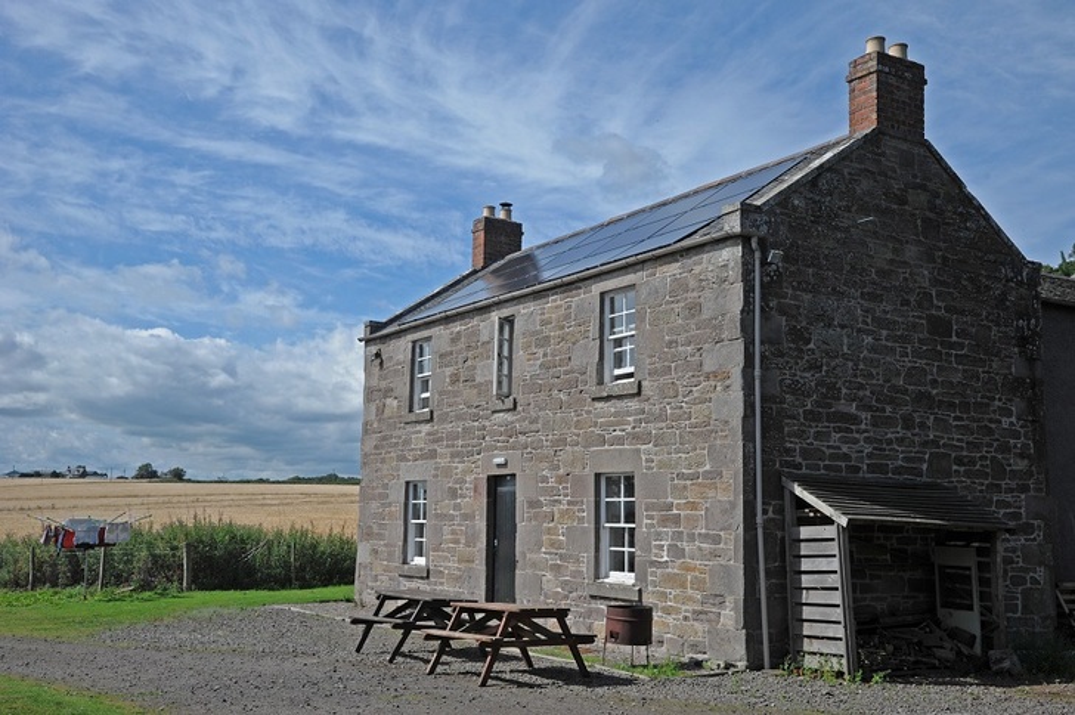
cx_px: 538
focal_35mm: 38
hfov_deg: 50.7
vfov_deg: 35.0
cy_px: 358
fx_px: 1134
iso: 200
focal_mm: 38
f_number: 10
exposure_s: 1/400
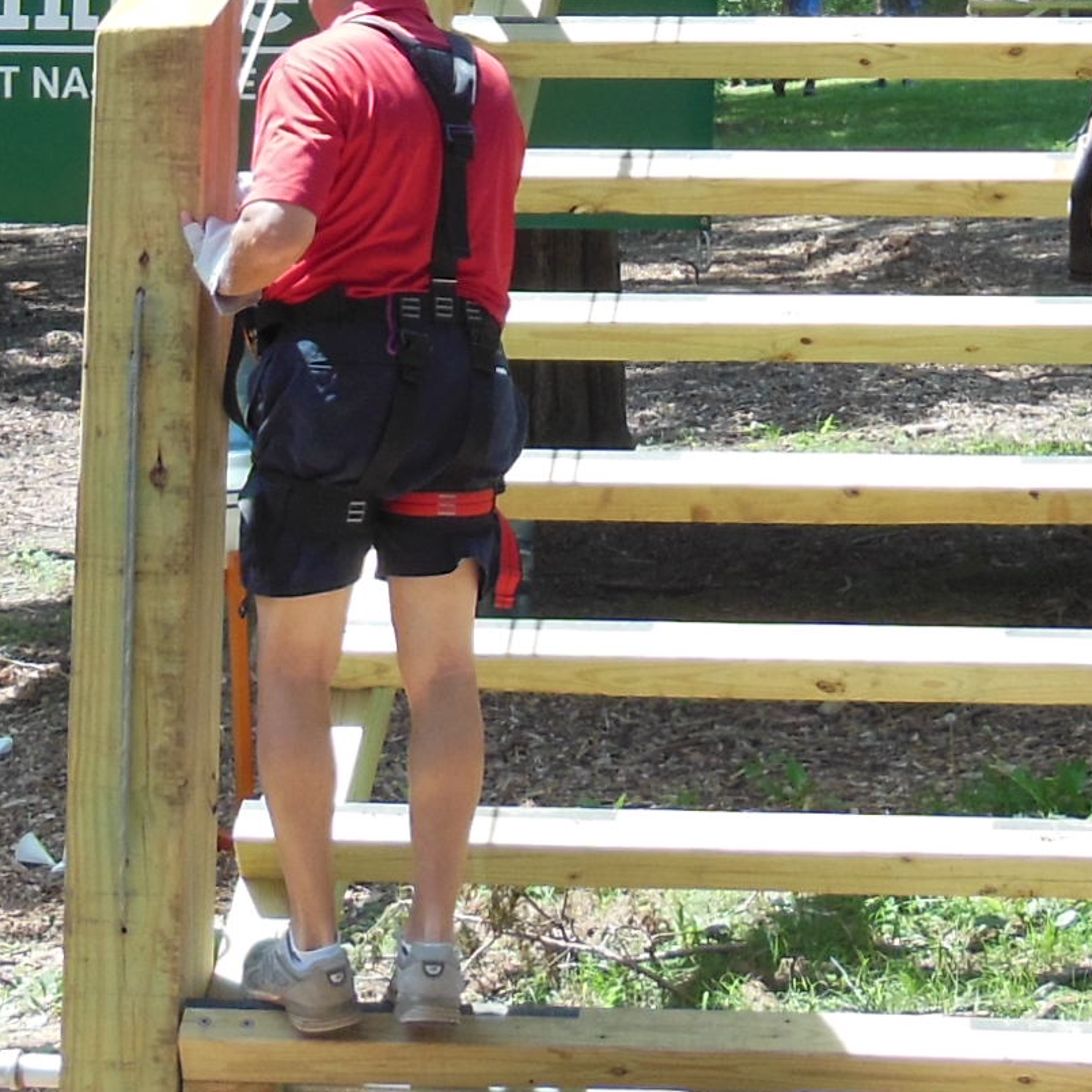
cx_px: 803
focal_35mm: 140
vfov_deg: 12.1
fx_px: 4997
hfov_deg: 12.4
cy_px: -322
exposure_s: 1/200
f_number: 4.1
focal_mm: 6.9
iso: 125
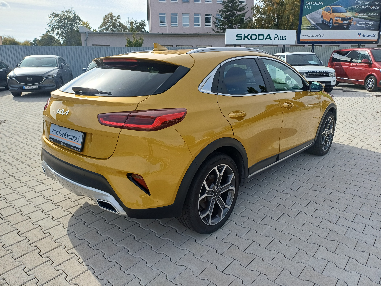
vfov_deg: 54.9
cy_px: 143
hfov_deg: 69.4
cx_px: 190
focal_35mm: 25
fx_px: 275
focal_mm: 4.65
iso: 50
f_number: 1.8
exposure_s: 1/962
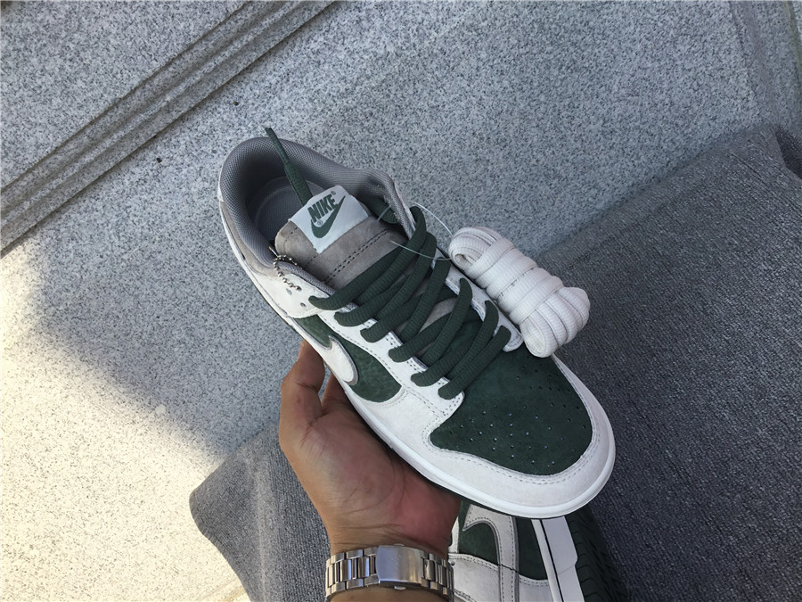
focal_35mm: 31
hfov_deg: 58.4
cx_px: 401
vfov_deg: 45.4
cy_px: 301
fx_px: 718
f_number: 2.4
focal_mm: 3.3
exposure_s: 1/525
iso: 25
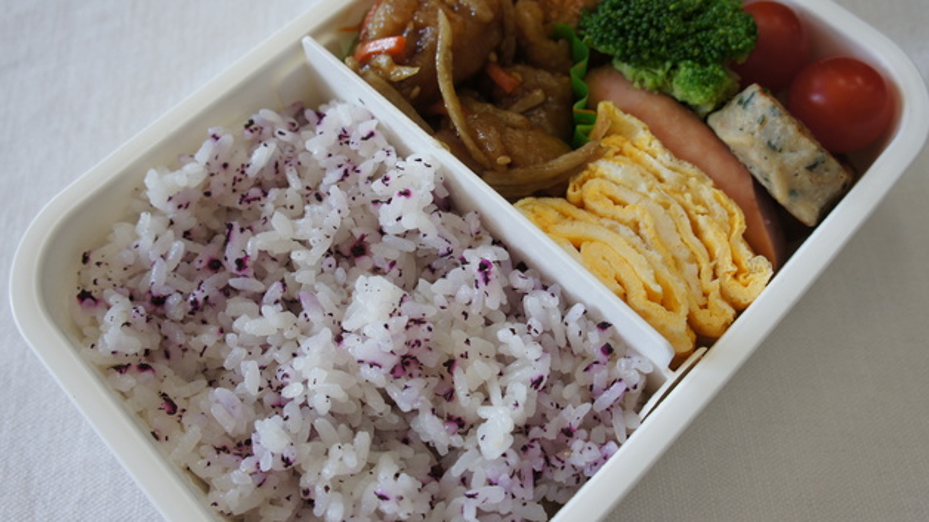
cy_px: 240
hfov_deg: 61.0
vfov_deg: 36.6
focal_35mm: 32
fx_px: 788
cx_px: 472
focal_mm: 20
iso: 200
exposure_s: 1/80
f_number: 5.6
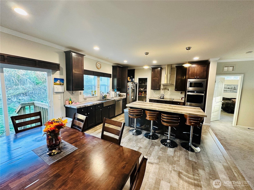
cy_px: 95
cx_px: 127
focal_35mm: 14
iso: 400
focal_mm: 2.22
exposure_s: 1/60
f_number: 2.2
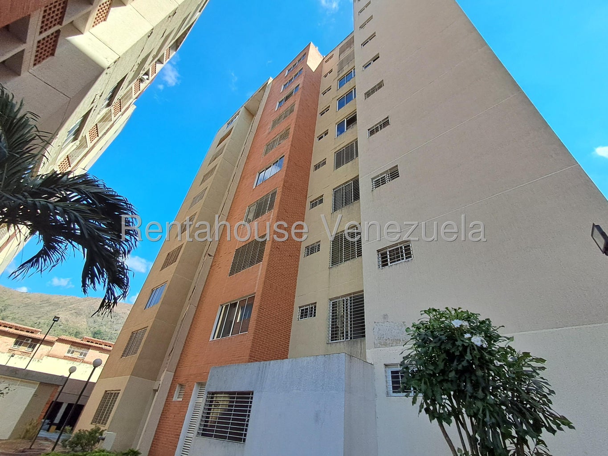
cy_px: 228
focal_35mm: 16
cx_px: 304
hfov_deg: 94.5
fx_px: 281
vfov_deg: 78.1
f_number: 2.2
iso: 40
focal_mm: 1.64
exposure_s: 1/1020
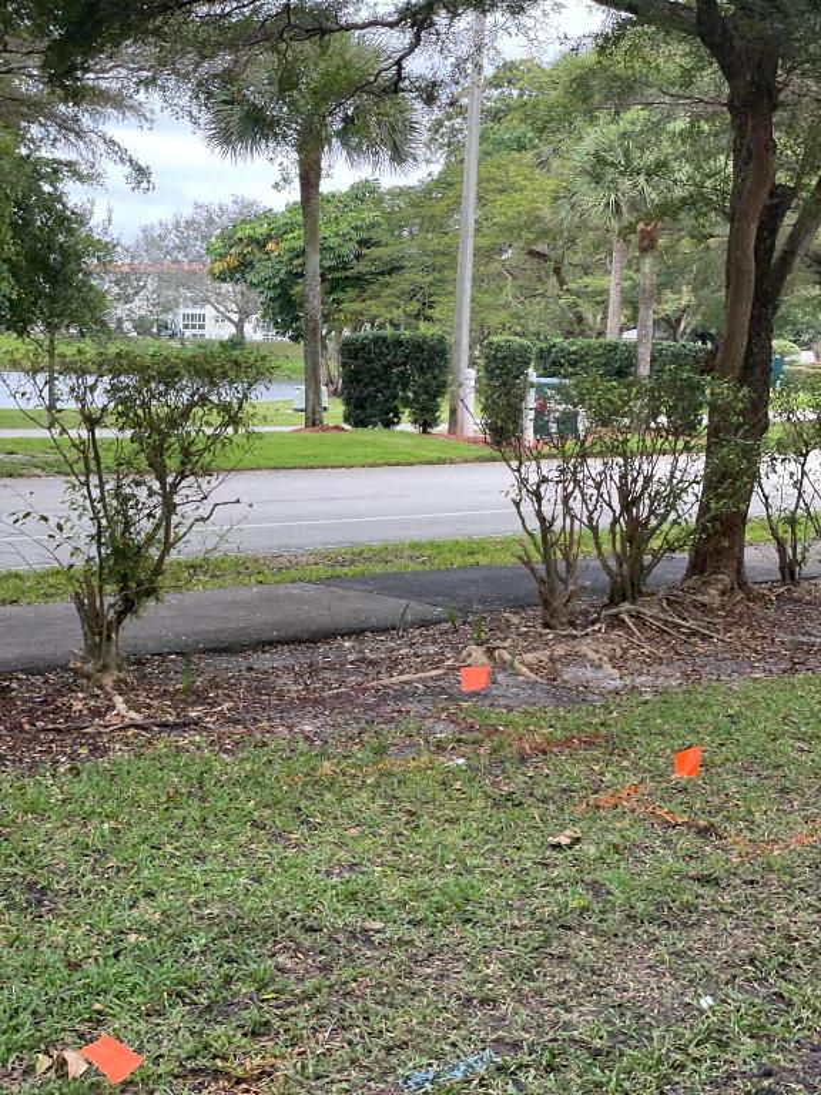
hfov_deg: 28.0
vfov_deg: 36.8
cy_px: 548
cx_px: 410
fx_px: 1644
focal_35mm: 52
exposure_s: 1/122
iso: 40
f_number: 2
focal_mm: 6
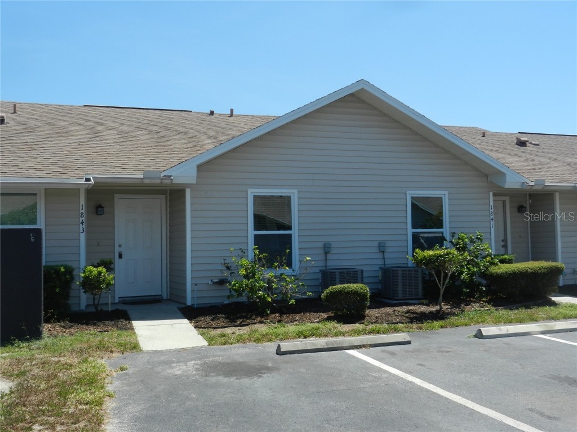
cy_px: 216
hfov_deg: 55.4
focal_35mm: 33
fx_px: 550
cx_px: 288
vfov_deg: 42.9
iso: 160
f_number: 3.8
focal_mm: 5.9
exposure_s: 1/1250
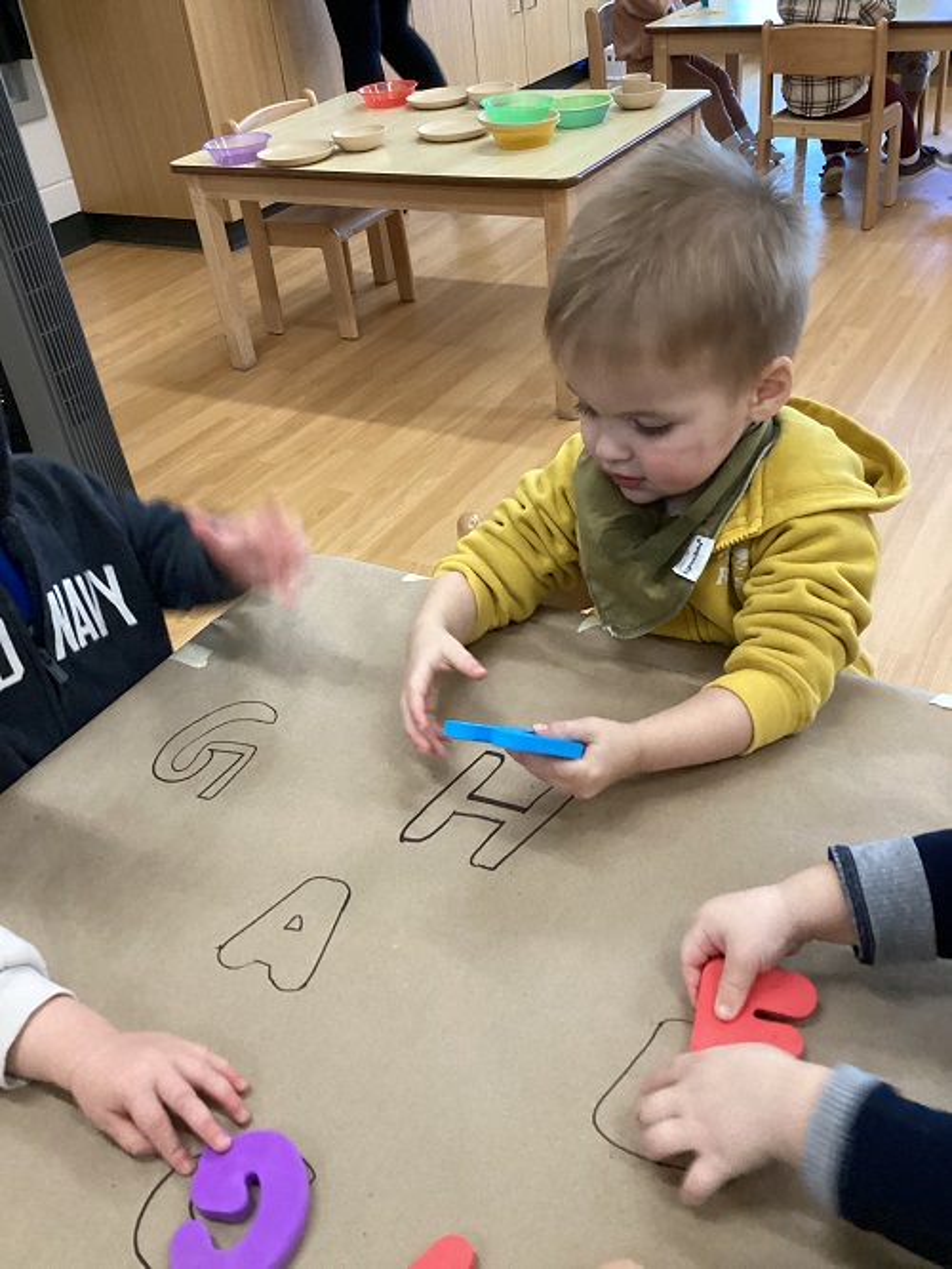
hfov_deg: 45.5
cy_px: 634
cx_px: 476
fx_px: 1136
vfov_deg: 58.3
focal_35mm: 31
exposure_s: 1/40
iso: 400
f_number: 2.4
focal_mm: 3.3
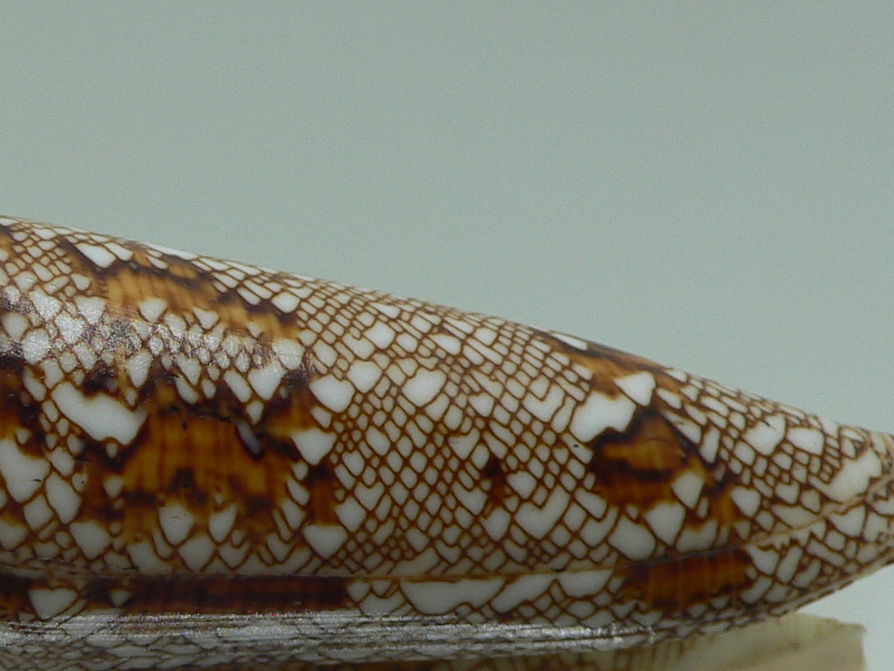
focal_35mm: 72
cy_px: 479
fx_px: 1859
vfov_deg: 20.3
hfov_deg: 26.5
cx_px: 172
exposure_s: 1/80
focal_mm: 4.6
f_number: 2.8
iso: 80
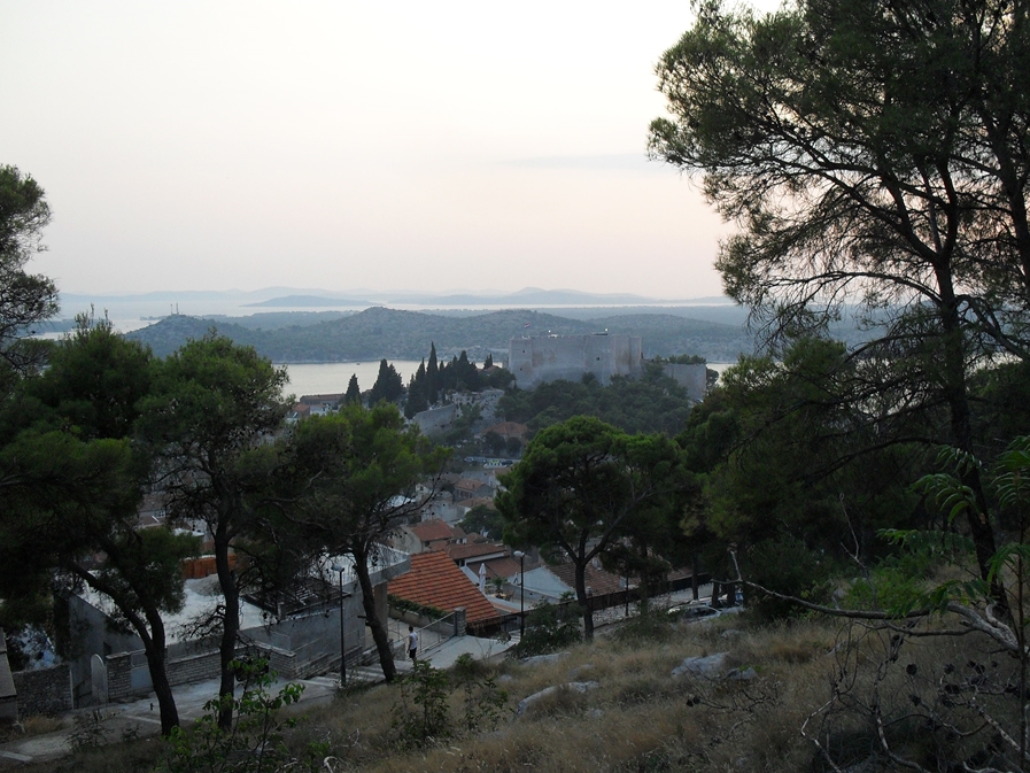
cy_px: 391
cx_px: 563
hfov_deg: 47.8
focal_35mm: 39
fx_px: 1161
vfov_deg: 36.8
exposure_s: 1/180
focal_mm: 6.3
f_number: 3.2
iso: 100
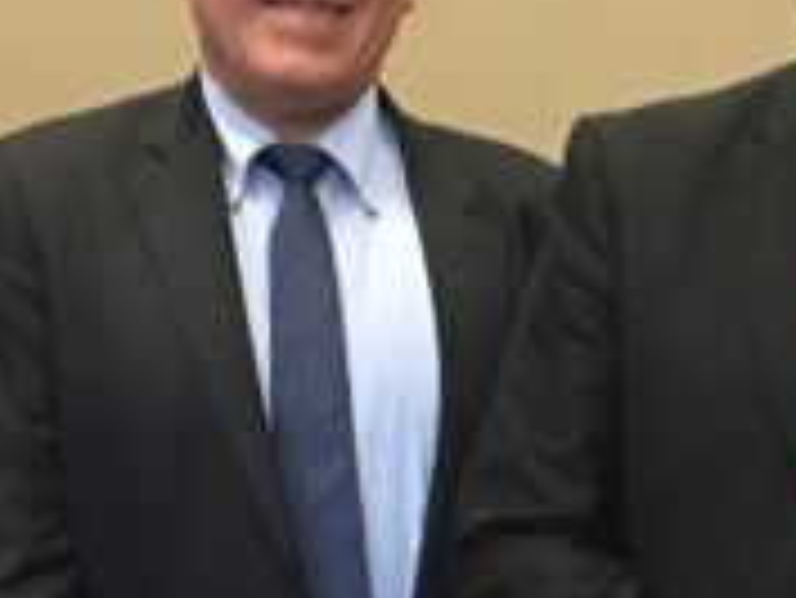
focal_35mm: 168
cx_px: 715
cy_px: 791
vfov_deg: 8.7
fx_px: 3866
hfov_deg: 11.7
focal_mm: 4.15
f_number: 2.2
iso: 80
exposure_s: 1/15
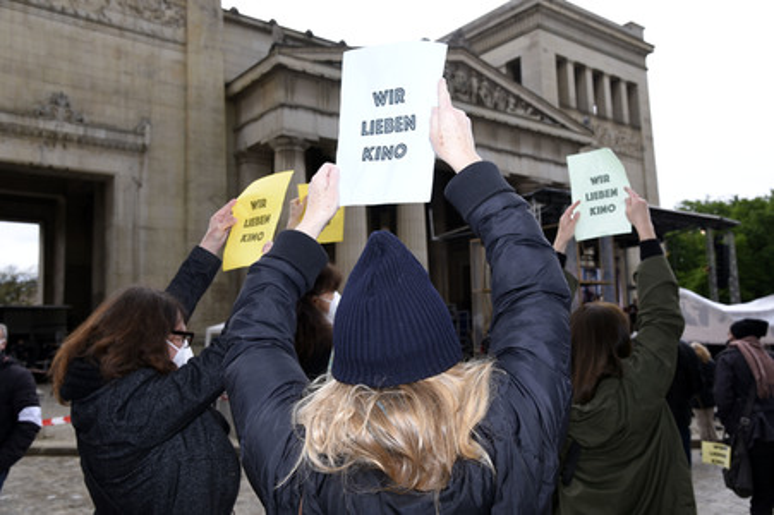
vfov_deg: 41.1
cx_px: 387
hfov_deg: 58.8
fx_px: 687
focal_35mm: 32
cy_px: 258
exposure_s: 1/160
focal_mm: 32
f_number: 6.3
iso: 160
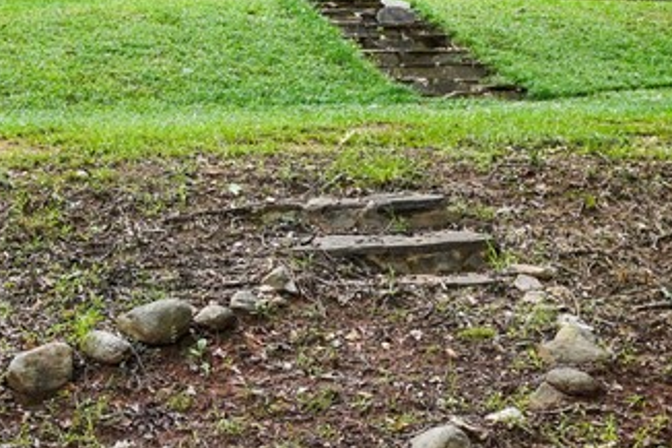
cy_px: -118
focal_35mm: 70
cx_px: -35
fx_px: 1306
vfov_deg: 18.2
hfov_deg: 26.9
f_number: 4
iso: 400
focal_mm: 14
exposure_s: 1/160
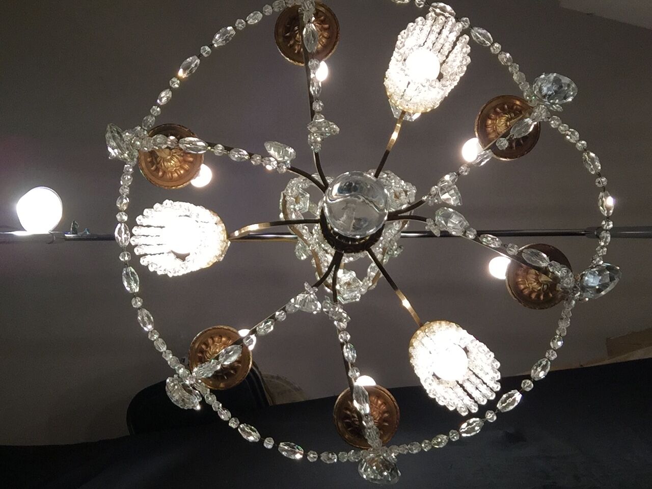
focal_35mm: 31
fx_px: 584
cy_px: 244
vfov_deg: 45.4
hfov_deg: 58.4
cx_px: 326
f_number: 2.2
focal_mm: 2.65
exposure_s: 1/100
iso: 40
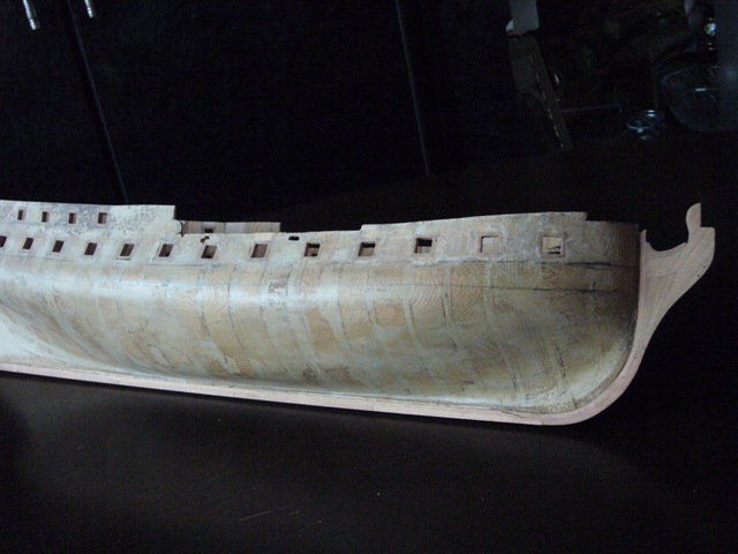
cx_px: 369
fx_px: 981
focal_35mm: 46
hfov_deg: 41.2
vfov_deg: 31.5
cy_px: 277
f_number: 3.5
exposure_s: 1/15
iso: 400
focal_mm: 7.5
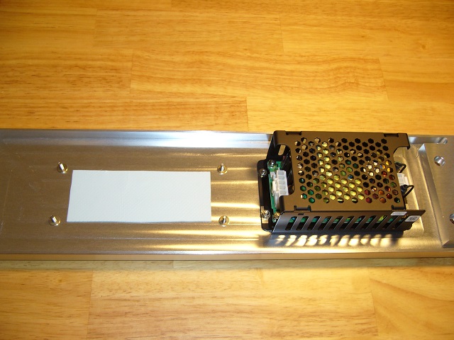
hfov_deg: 52.6
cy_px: 170
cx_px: 227
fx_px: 459
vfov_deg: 40.7
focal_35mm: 35
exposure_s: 1/30
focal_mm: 5.8
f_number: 2.8
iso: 100
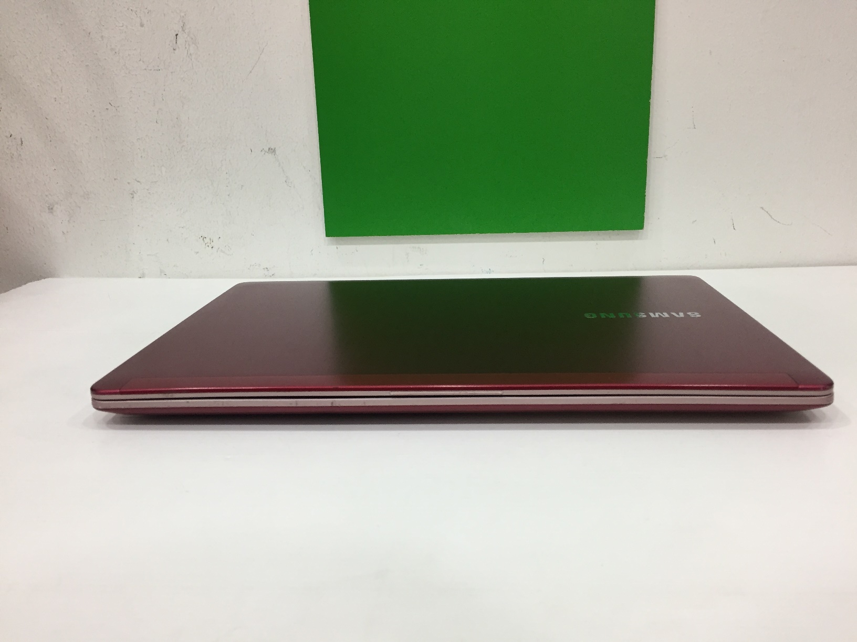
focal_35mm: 29
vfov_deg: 48.2
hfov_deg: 61.7
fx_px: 718
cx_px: 428
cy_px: 321
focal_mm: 4.15
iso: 80
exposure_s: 1/33
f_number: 2.2
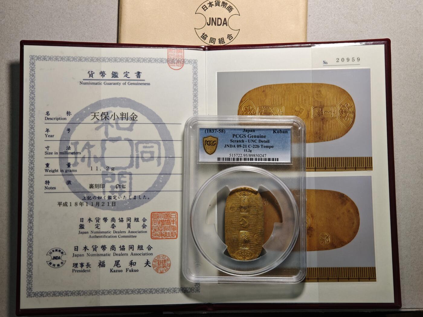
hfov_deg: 32.2
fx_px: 733
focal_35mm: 60
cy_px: 158
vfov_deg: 24.4
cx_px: 212
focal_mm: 9
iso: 500
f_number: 2
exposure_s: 1/102
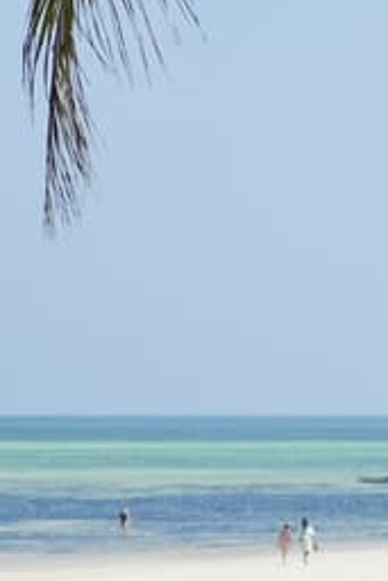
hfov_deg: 5.5
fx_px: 3996
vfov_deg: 8.3
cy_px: 517
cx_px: 526
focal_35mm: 248
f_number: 2.8
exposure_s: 1/1600
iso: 125
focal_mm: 55
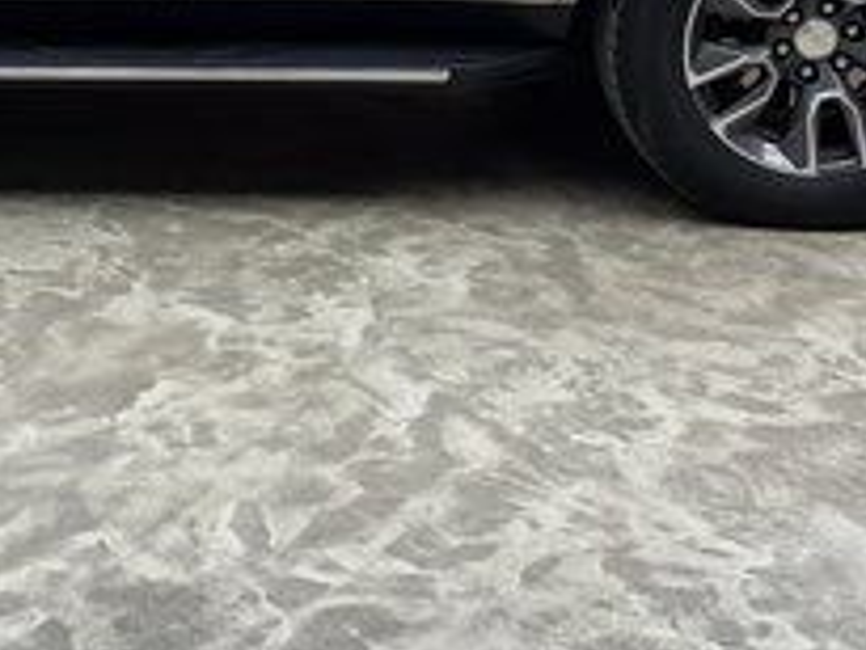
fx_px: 1877
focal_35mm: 75
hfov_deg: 25.6
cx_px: 194
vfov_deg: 18.9
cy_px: -51
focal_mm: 6.76
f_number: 1.78
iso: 50
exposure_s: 1/131
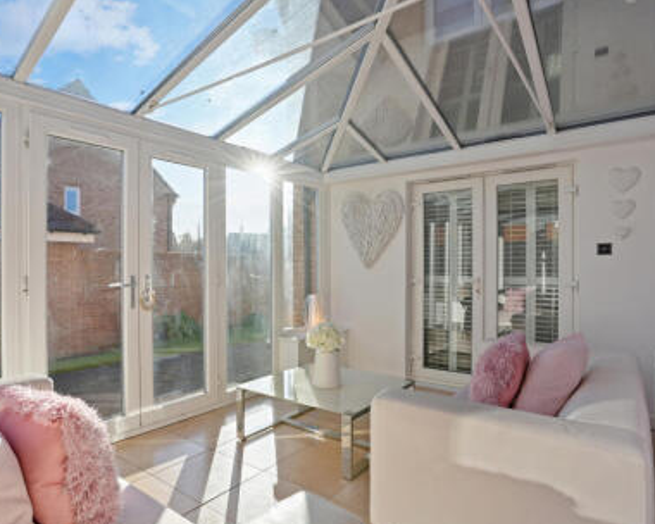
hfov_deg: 79.8
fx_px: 388
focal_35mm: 20
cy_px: 271
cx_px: 274
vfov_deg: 68.1
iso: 250
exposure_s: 1/40
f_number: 8
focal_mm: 17
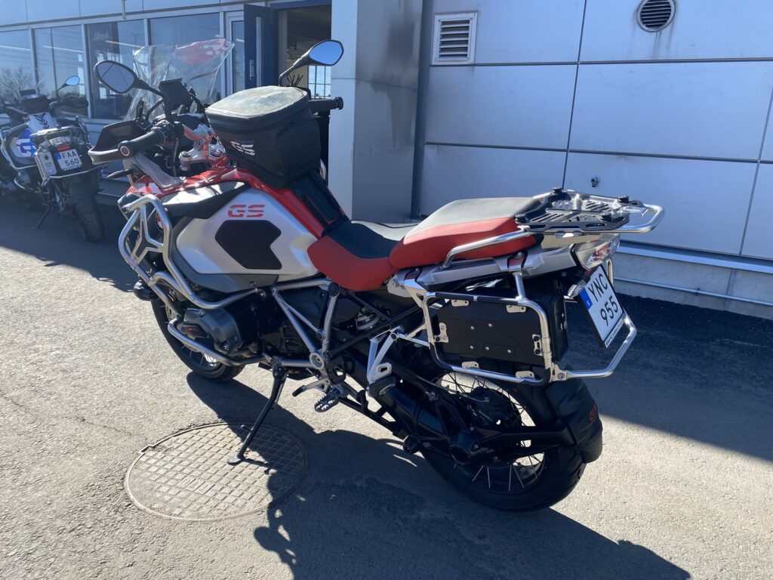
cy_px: 290
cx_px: 386
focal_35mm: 26
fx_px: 581
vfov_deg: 53.1
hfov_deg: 67.3
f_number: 1.8
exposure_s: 1/1072
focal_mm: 4.25
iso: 32
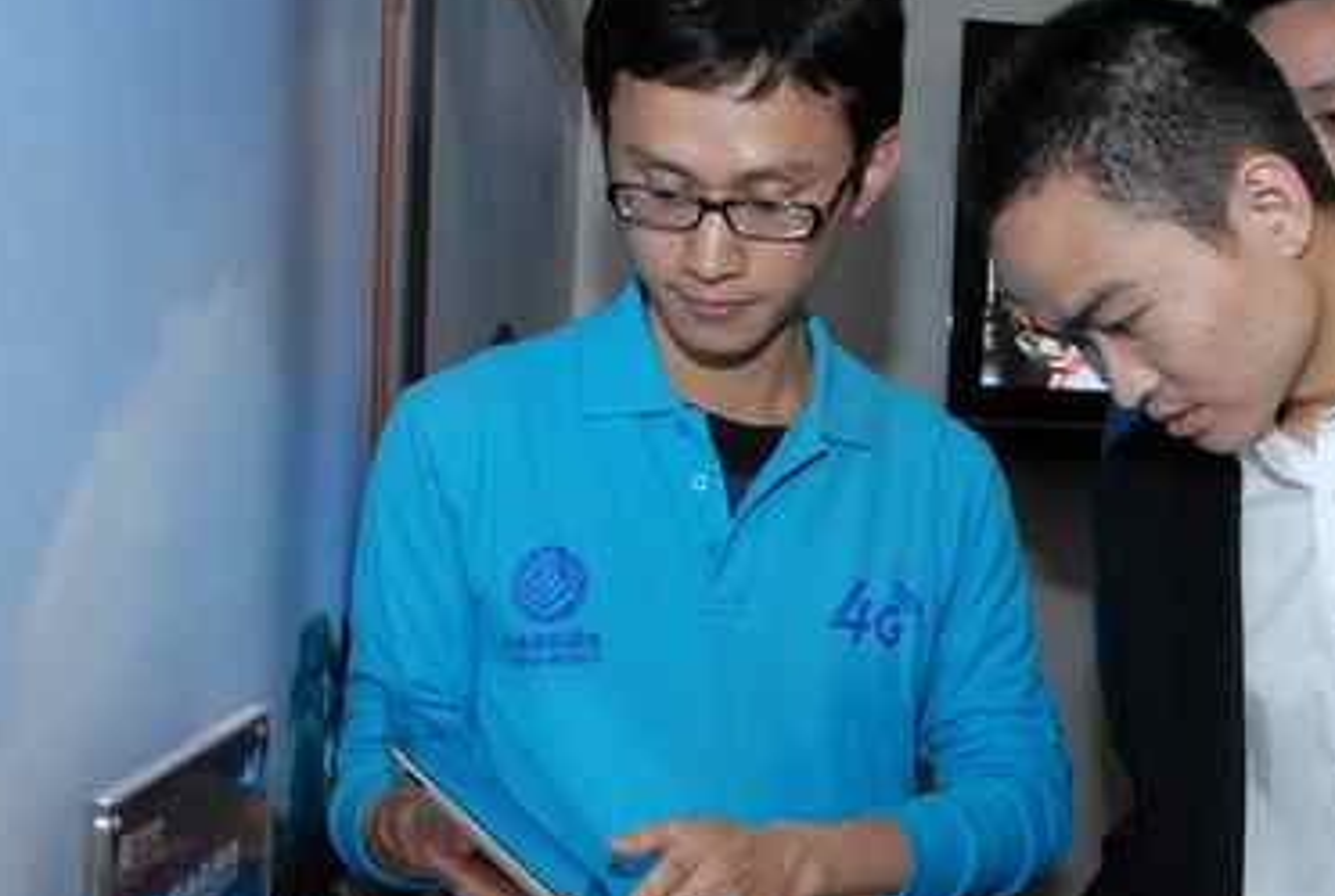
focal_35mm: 49
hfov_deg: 39.9
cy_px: 606
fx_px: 1812
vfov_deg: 27.6
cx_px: 896
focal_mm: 21
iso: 400
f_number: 5
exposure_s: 1/50
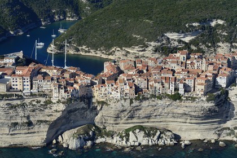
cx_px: 118
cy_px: 79
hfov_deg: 18.6
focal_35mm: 110
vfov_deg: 12.5
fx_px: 724
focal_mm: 110
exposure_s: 1/800
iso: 400
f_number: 13
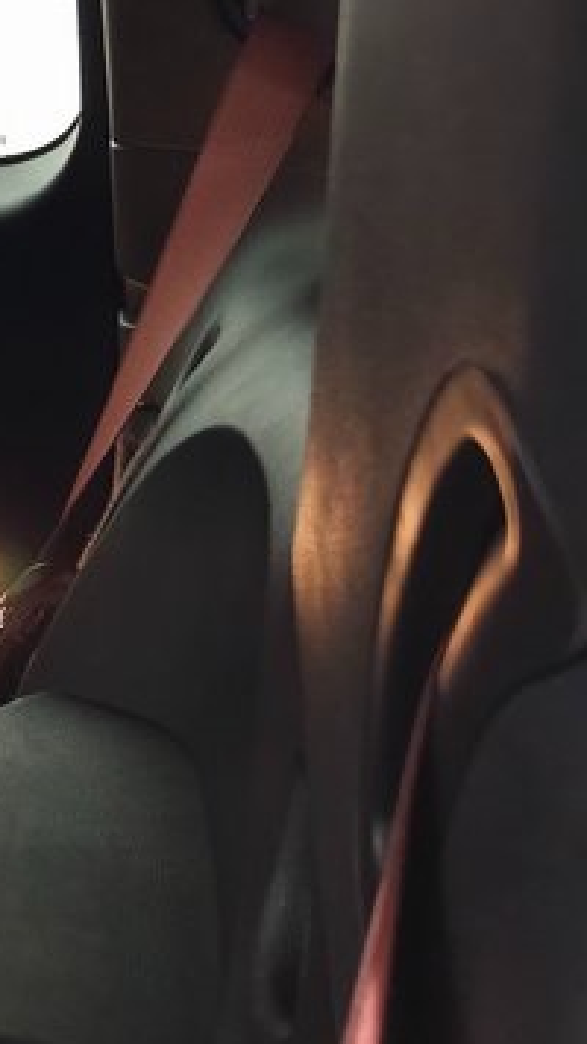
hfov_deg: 12.4
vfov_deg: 29.2
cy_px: 672
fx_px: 1994
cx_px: -910
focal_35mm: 72
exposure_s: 1/24
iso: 320
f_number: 1.7
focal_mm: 6.3
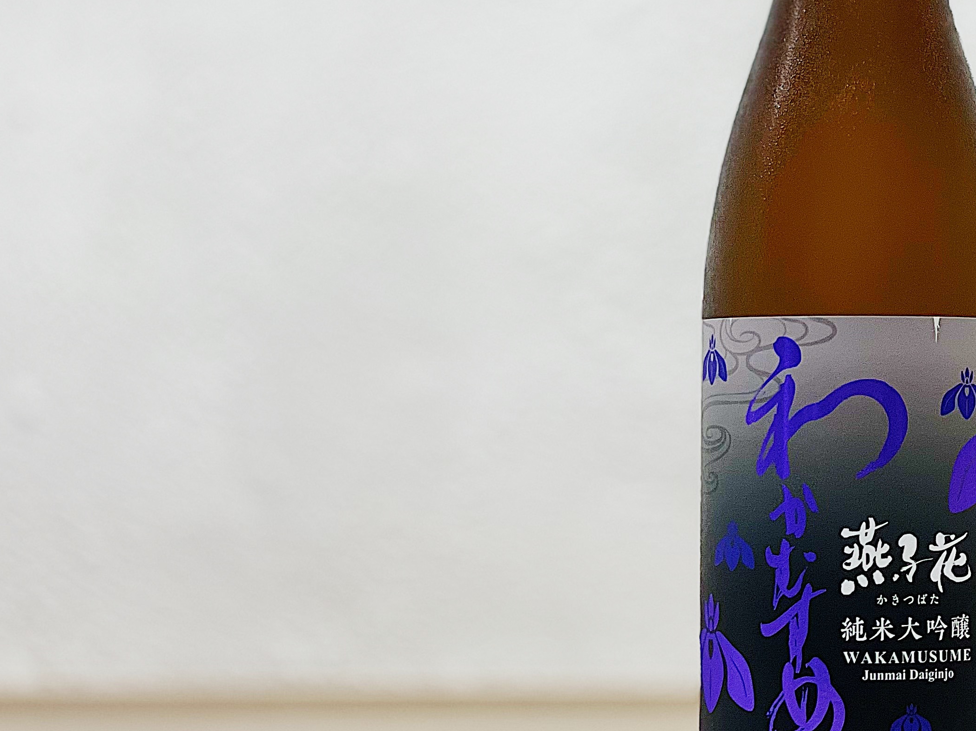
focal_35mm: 100
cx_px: 860
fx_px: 2819
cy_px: 217
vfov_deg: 14.7
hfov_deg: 19.3
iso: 50
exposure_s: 1/100
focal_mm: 6
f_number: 2
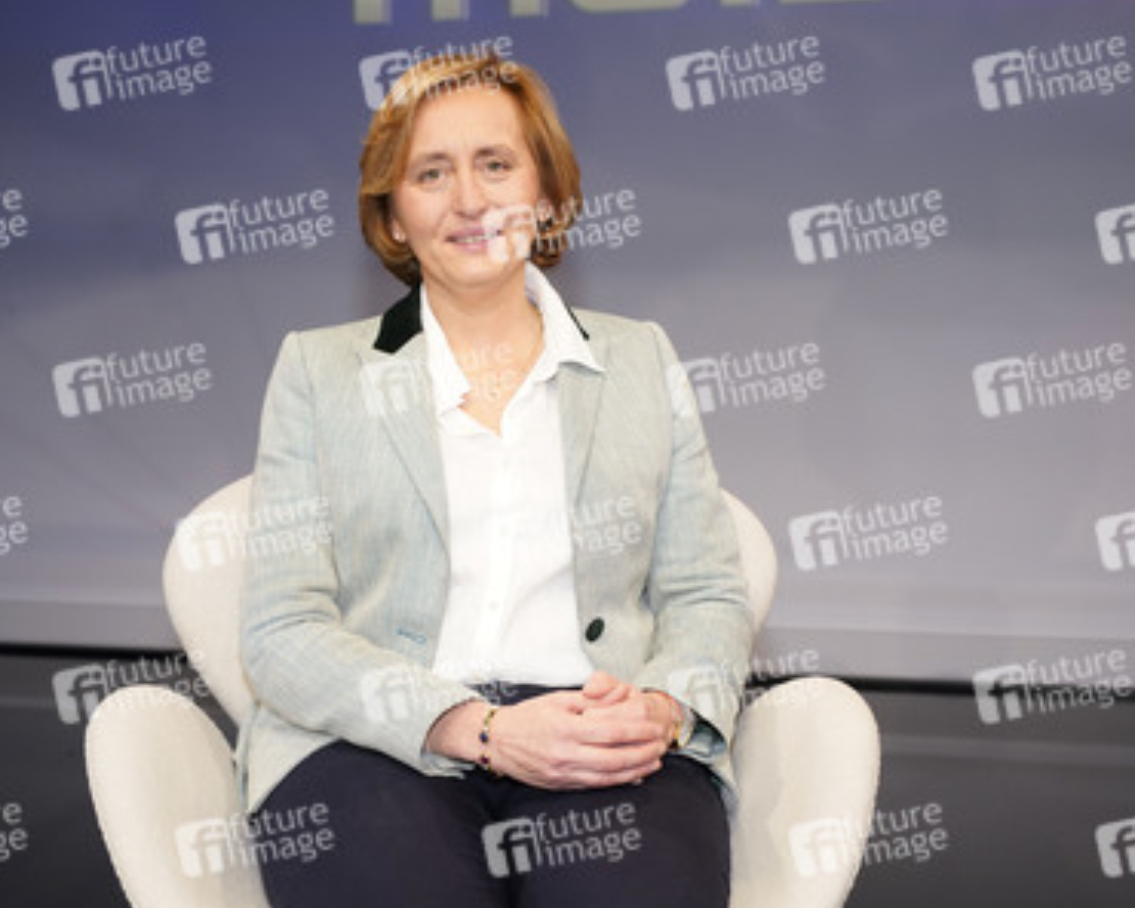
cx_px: 480
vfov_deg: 27.1
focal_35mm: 56
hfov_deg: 33.5
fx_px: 1881
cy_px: 457
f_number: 5.6
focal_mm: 49
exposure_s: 1/125
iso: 2000
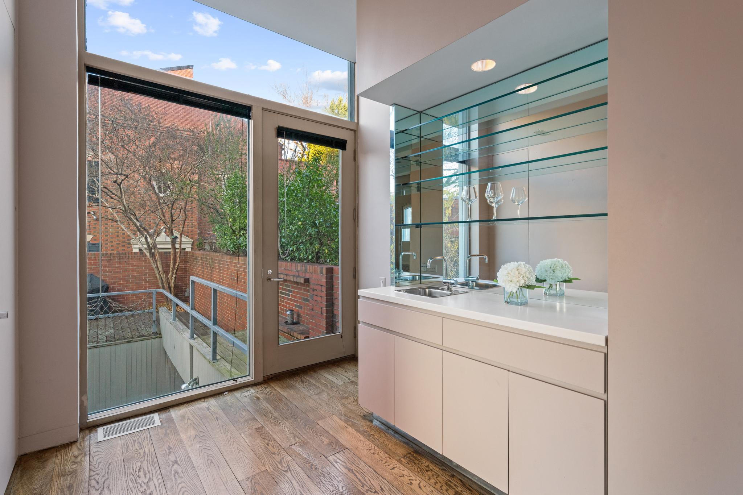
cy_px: 248
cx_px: 372
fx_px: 330
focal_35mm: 16
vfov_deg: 73.8
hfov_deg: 96.7
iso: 1000
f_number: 10
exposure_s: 1/8
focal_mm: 16
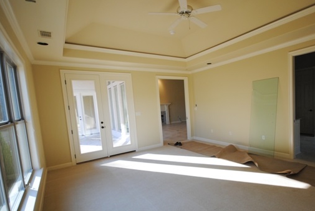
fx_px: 166
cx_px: 188
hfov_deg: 85.8
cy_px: 119
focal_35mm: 19
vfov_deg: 64.4
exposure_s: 1/80
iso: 200
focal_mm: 10
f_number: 5
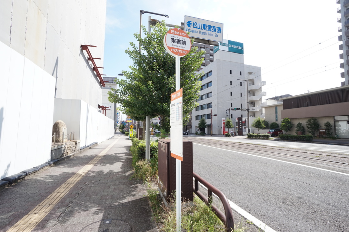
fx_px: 160
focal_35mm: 16
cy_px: 116
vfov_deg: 72.0
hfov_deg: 95.0
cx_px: 174
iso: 200
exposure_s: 1/125
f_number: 11
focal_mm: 11
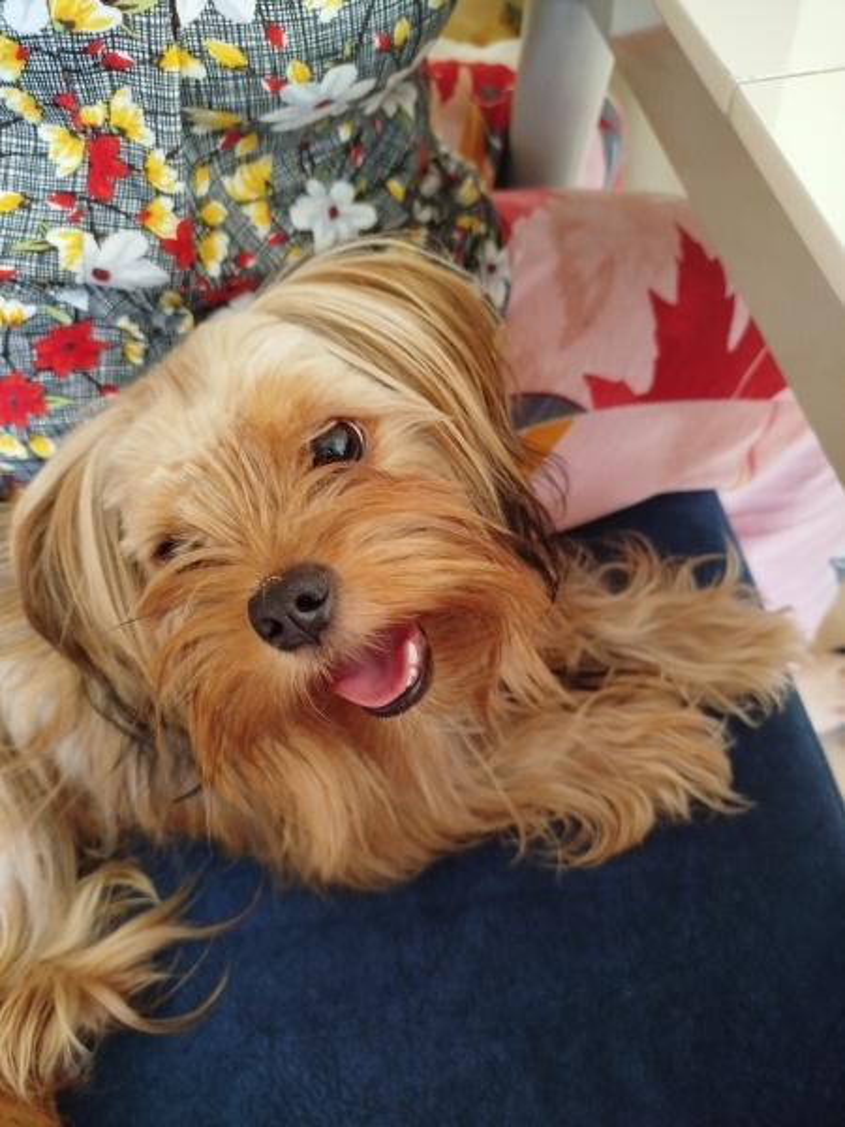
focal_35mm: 24
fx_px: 781
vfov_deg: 71.6
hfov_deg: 56.8
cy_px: 564
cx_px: 422
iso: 400
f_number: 1.7
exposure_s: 1/25
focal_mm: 5.31
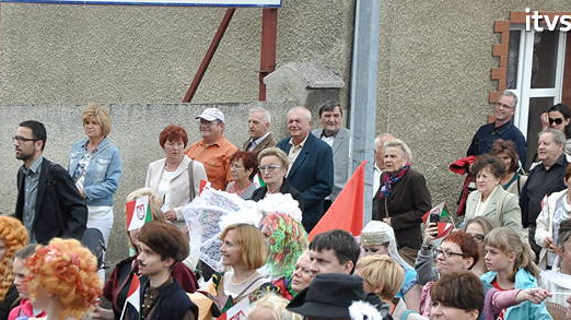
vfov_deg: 6.3
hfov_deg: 11.2
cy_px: 292
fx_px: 2903
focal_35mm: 192
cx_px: 240
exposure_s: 1/1000
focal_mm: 75
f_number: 6.3
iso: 1250
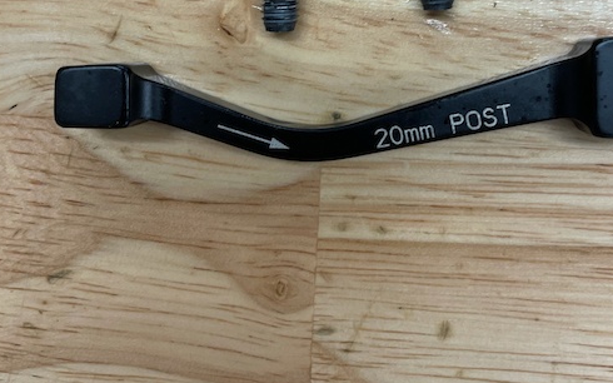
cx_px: 364
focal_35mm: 45
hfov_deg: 44.2
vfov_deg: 27.4
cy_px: 30
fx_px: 752
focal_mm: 4.2
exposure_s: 1/61
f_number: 1.6
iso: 64
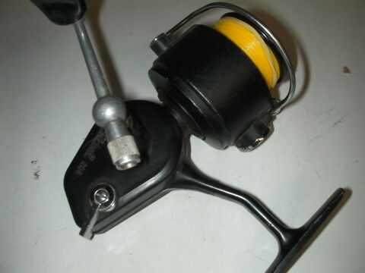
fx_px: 401
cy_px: 136
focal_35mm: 38
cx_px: 182
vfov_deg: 37.7
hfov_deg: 49.0
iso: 200
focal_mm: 6.3
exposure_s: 1/30
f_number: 5.6
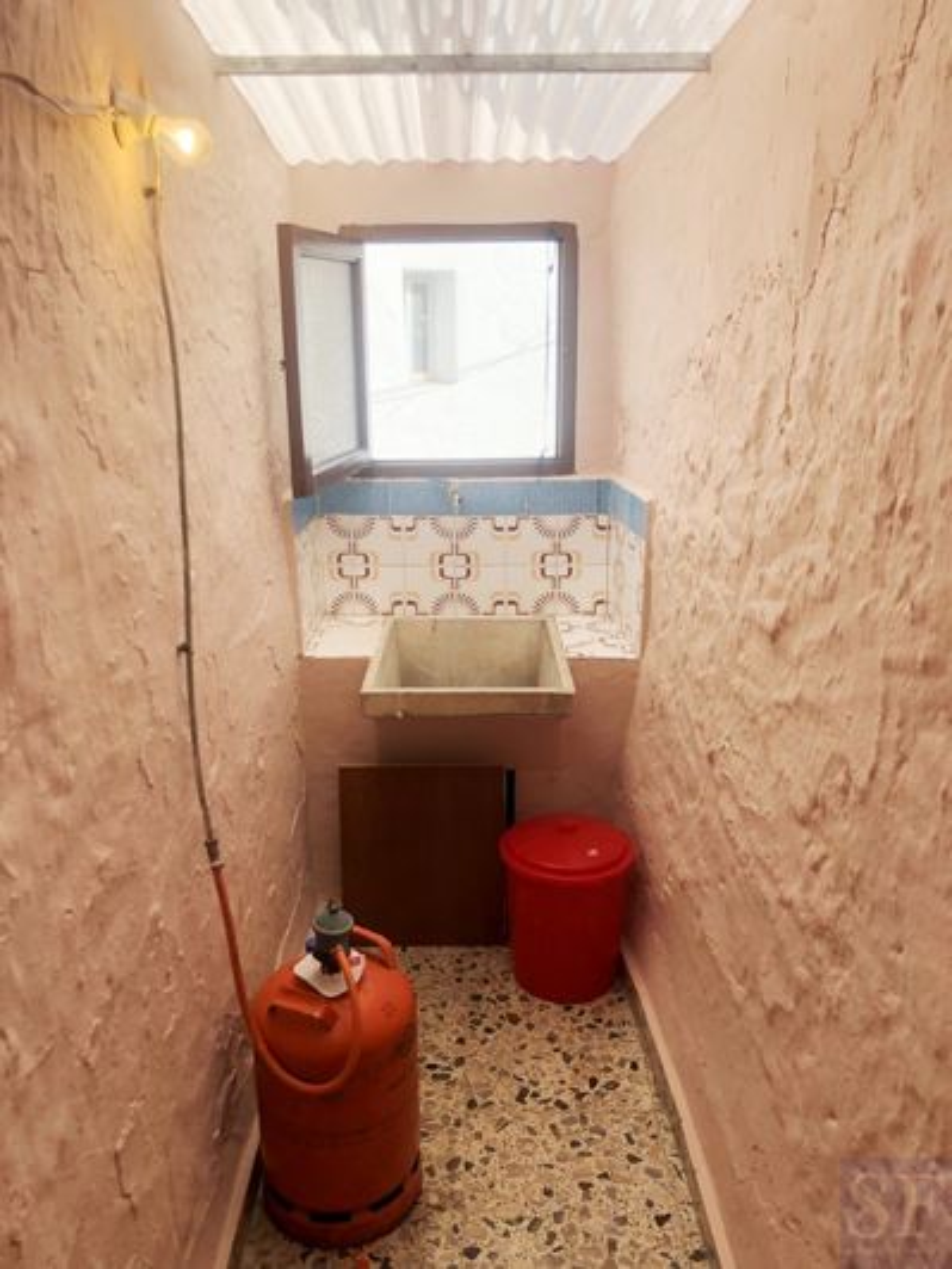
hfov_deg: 49.7
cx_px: 476
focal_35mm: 28
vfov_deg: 63.4
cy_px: 634
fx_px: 1027
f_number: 1.8
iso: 20
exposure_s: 1/340
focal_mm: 3.99
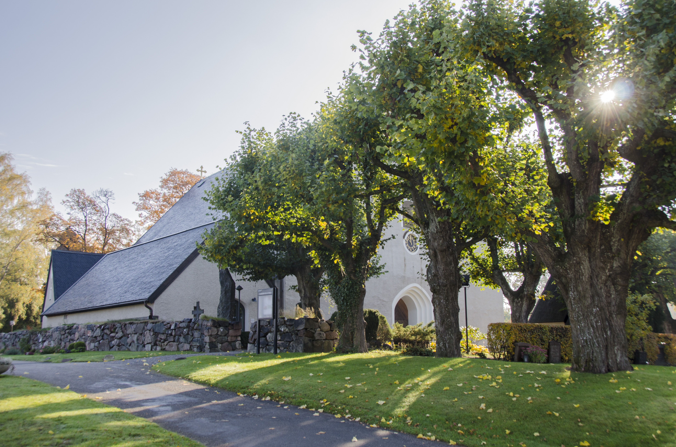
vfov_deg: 39.8
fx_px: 618
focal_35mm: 33
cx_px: 338
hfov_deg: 57.3
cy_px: 224
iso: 100
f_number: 6.3
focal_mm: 22
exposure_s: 1/250
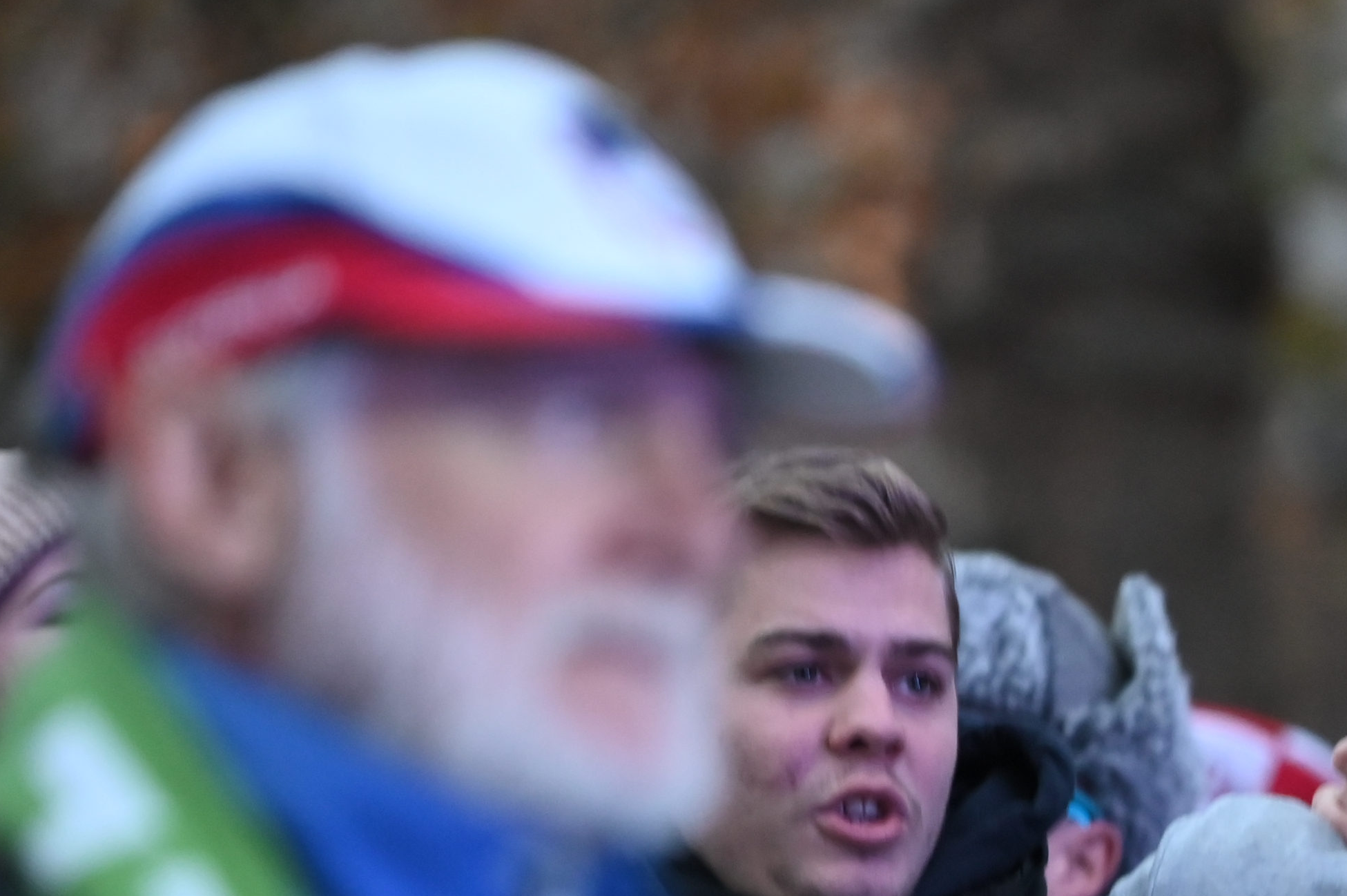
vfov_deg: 2.8
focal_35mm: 496
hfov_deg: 4.1
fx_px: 18546
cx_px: 1726
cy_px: 962
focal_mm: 160
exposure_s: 1/160
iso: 1600
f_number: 2.8
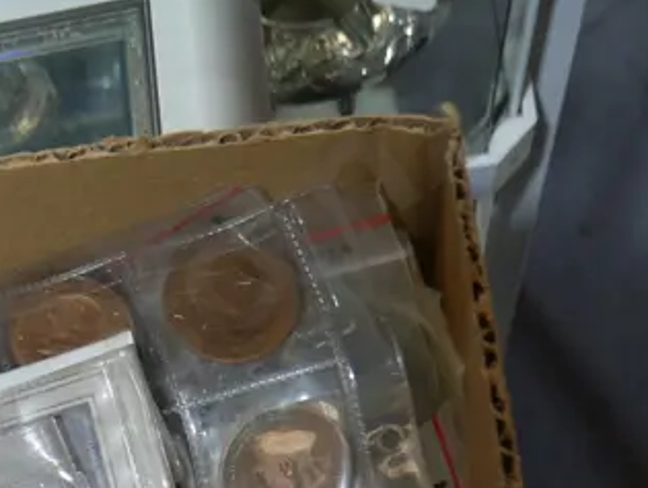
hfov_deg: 16.8
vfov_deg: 13.4
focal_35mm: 104
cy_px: 736
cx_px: -374
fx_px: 1949
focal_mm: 16
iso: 200
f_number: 3.6
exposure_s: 1/80
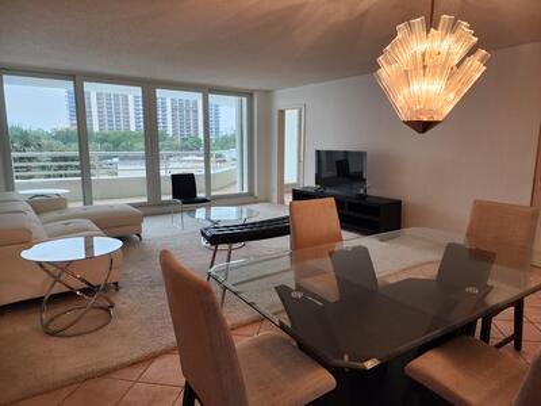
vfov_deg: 58.9
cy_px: 203
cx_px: 270
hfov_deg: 73.9
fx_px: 359
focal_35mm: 23
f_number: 1.8
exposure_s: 1/120
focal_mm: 6.4
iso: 160
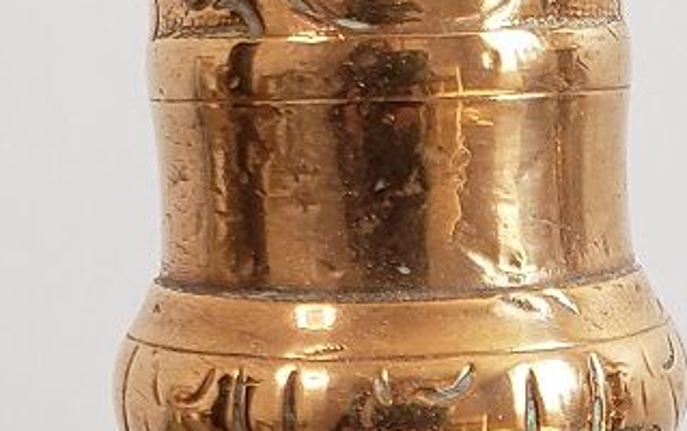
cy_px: 669
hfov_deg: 18.0
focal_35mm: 115
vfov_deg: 10.9
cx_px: 519
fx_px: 2155
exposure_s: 1/60
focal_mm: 4.3
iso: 160
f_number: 2.4
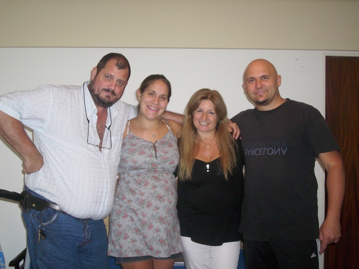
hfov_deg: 47.9
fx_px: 404
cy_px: 134
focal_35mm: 39
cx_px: 180
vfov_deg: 36.8
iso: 200
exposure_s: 1/60
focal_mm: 7.6
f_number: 3.1
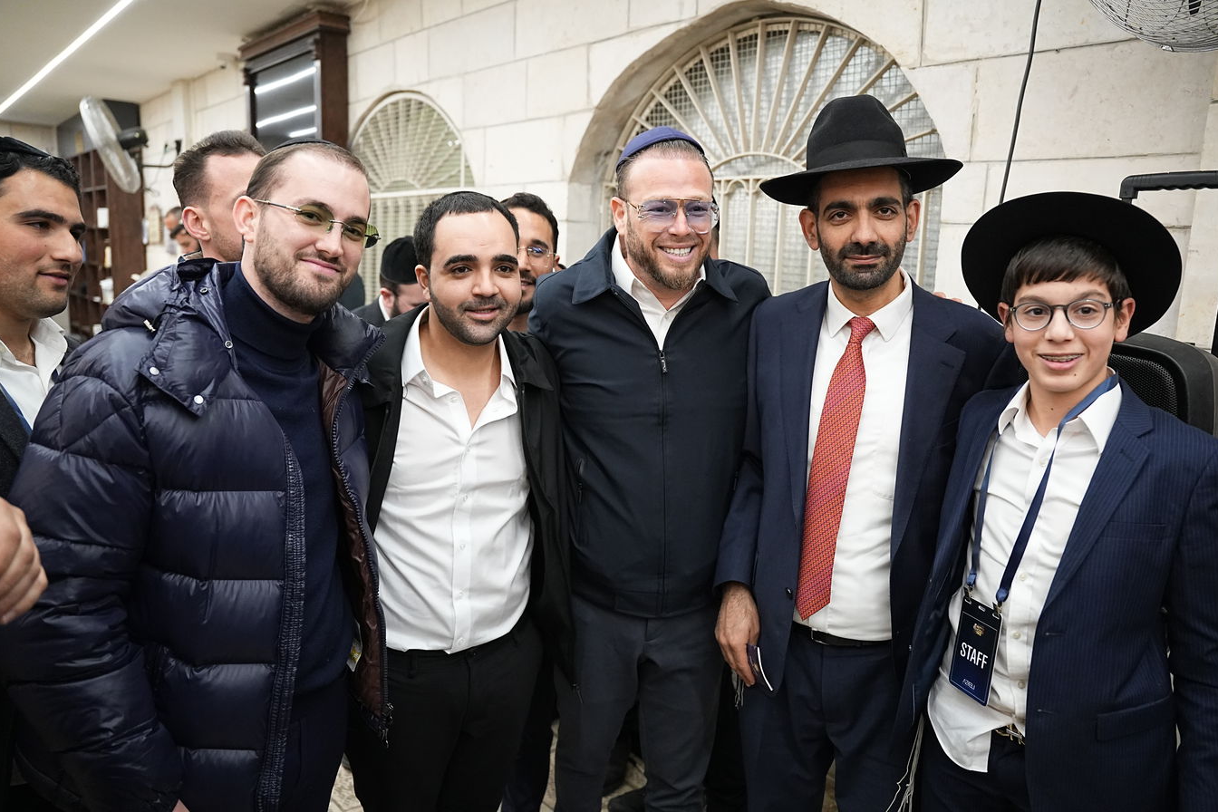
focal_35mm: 25
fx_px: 846
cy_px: 401
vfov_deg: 51.3
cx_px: 630
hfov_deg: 71.5
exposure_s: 1/320
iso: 4000
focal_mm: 24
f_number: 2.8
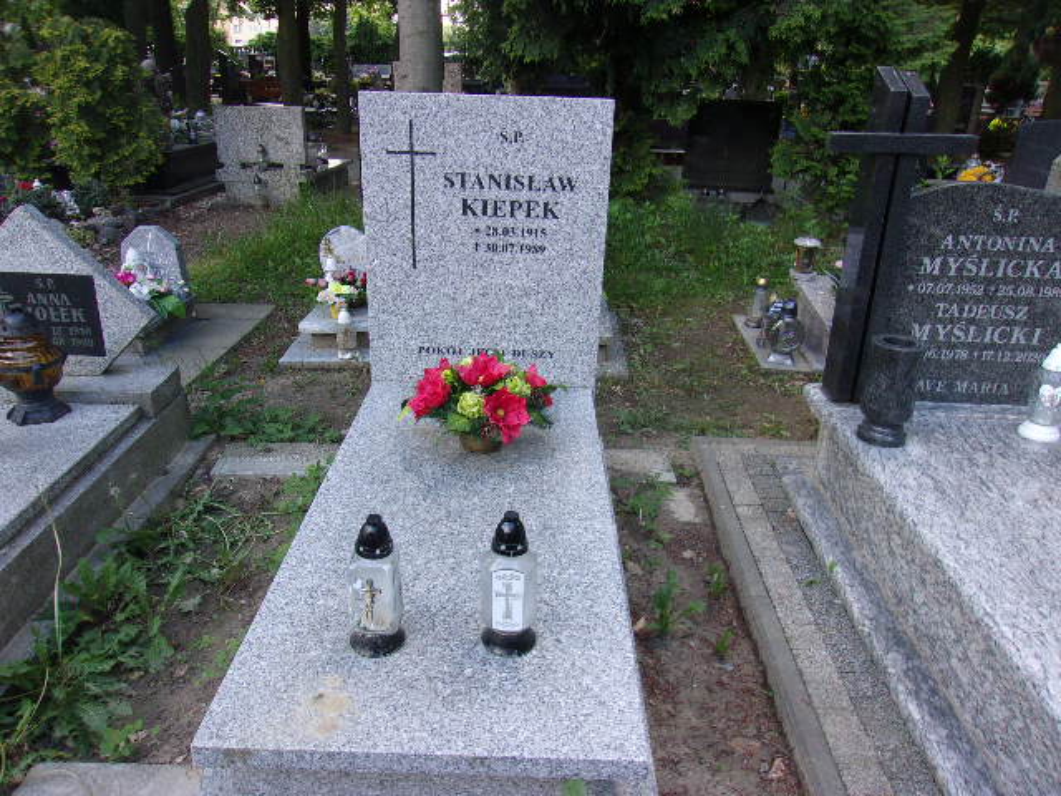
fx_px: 828
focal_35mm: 27
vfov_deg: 51.4
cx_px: 530
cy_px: 398
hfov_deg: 65.3
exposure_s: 1/100
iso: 80
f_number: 3
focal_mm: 4.9
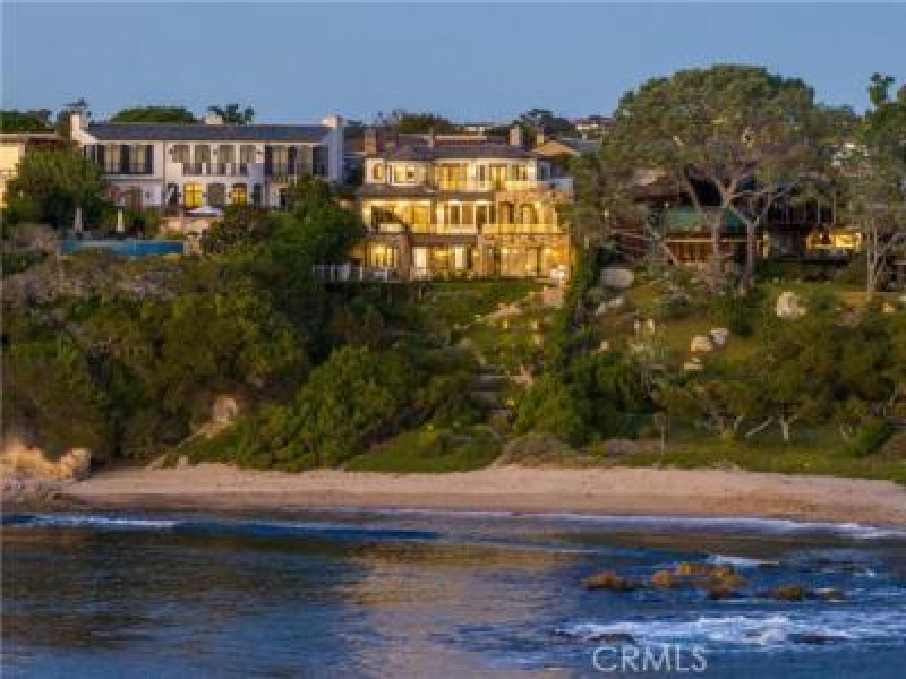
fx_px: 4345
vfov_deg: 8.9
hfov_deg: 11.9
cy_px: 340
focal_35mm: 166
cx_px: 453
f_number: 3.4
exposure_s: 1/15
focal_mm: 30.71
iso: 220
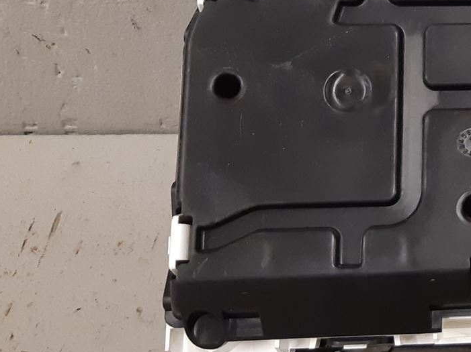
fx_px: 1034
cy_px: 119
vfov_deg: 19.3
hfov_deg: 22.3
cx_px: 653
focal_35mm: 76
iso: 160
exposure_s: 1/50
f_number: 1.7
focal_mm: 3.93
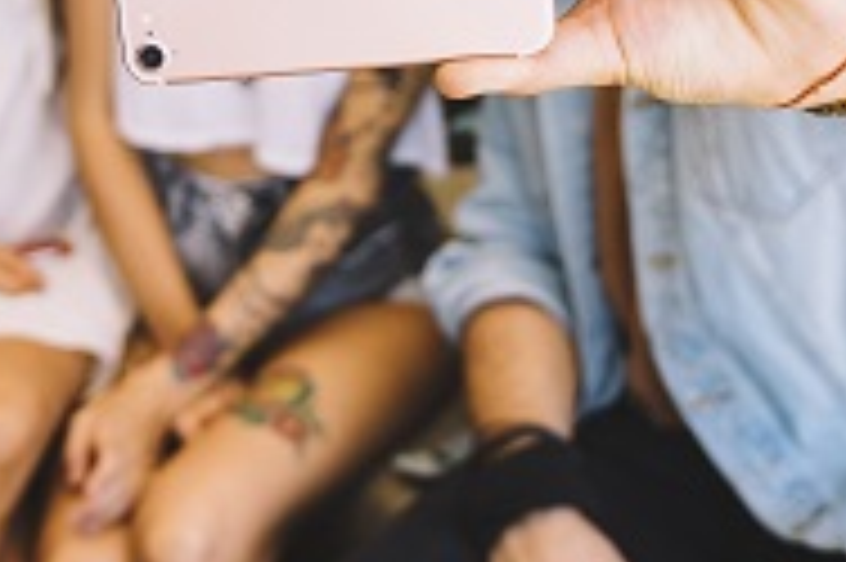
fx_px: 1808
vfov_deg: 17.1
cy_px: -52
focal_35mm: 77
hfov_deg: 26.3
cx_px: 333
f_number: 2.8
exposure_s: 1/1250
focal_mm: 29
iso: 320
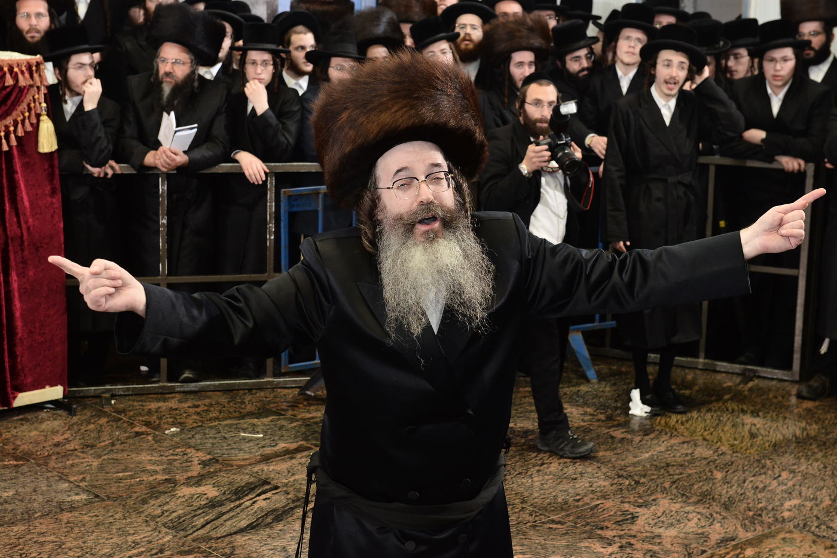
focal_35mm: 70
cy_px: 279
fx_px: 1628
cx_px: 418
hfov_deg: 28.8
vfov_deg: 19.5
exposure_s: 1/250
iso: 1600
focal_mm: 70
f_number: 8
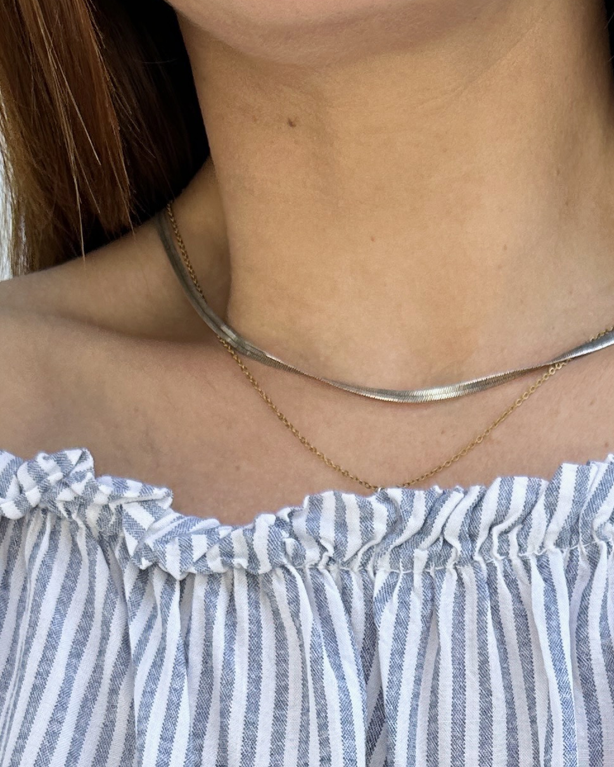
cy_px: 1126
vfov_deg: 21.0
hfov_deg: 19.5
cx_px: 451
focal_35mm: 78
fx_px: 1772
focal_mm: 6.86
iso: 80
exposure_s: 1/650
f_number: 1.78
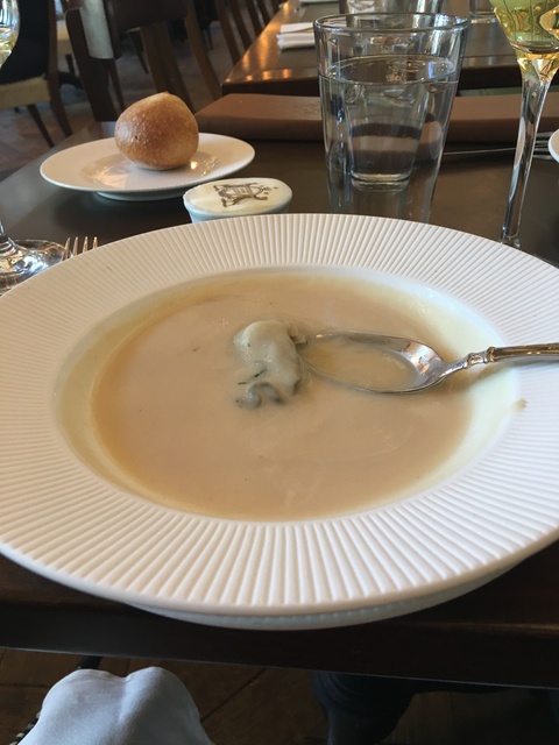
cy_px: 372
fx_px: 624
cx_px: 280
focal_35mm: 29
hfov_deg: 48.2
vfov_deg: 61.7
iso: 100
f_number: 2.2
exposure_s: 1/30
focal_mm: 4.15
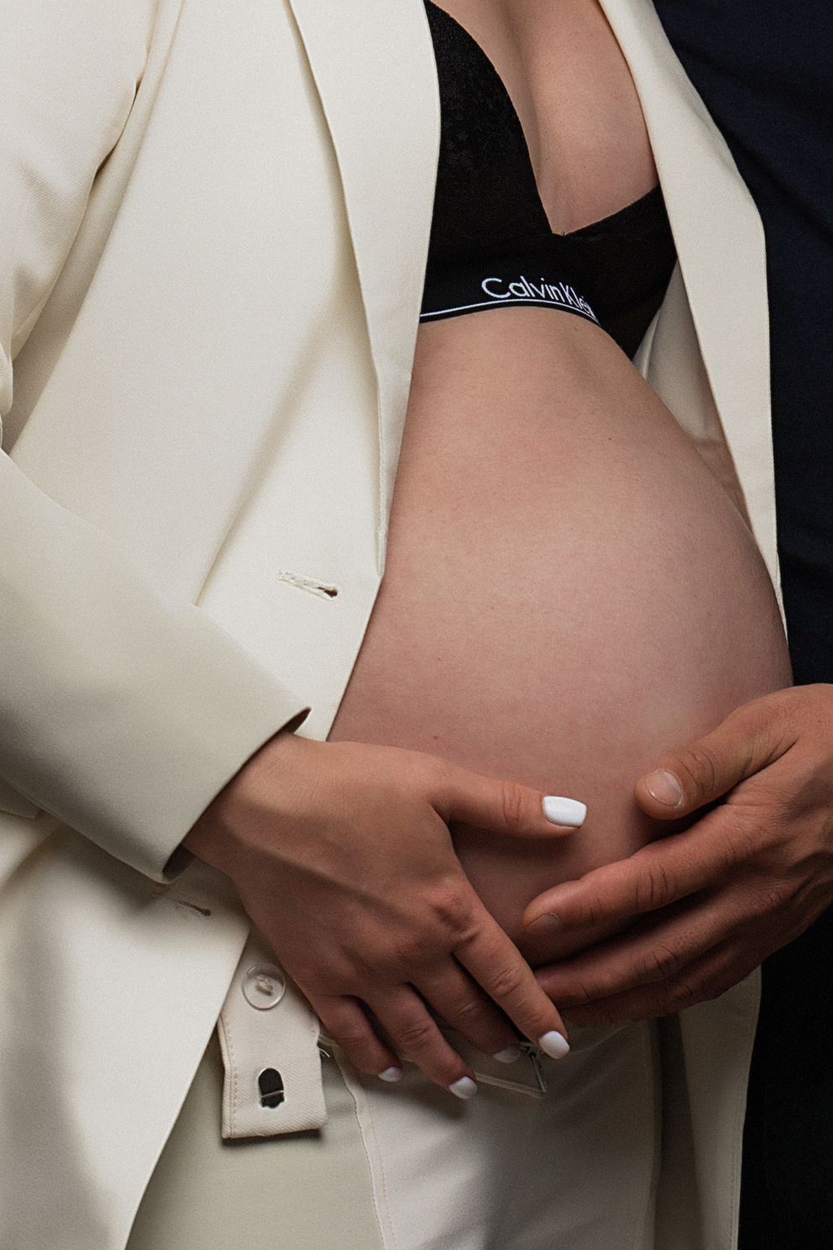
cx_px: 653
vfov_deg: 11.5
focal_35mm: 179
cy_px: 298
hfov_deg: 7.7
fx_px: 6211
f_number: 5
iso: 200
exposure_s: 1/160
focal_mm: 69
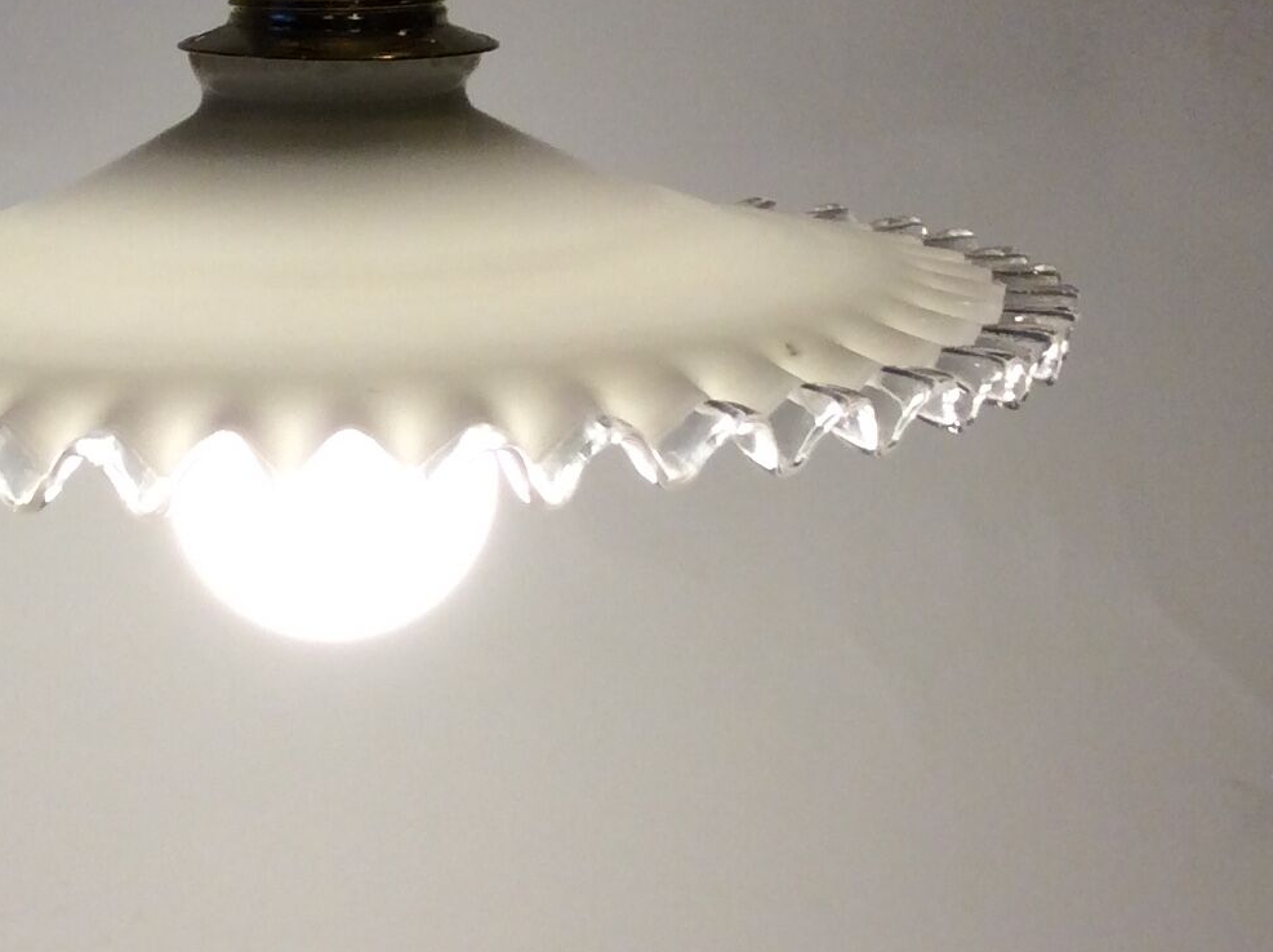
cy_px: 409
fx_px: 3086
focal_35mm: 84
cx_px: 282
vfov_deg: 17.5
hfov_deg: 23.0
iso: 50
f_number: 2.4
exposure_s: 1/100
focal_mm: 3.3
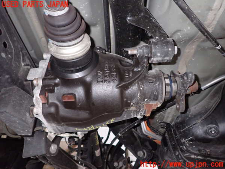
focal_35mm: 25
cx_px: 112
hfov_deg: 69.4
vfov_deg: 54.9
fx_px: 162
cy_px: 84
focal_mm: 4.5
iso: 640
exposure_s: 1/30
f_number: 5.6
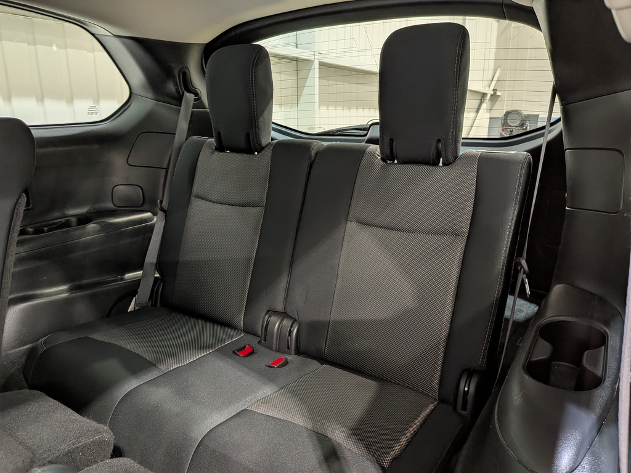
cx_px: 316
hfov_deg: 71.6
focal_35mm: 24
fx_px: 437
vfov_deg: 56.8
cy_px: 236
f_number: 1.7
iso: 85
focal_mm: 4.53
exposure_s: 1/16.7
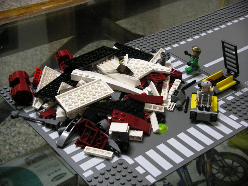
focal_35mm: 62
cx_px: 124
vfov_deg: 23.7
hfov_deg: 31.2
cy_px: 93
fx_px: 444
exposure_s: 1/13
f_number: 3.3
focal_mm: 12.8
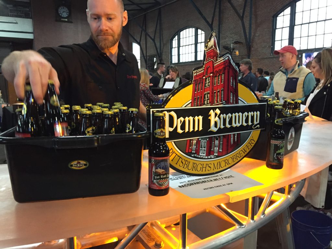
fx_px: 278
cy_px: 124
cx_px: 166
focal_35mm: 29
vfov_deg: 48.2
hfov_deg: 61.7
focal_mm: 4.15
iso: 250
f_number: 2.2
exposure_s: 1/15
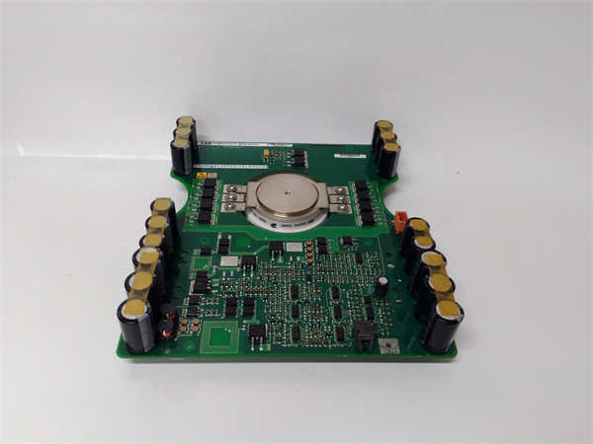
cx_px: 296
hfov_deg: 65.3
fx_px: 463
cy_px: 222
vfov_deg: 51.4
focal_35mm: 27
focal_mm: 3.79
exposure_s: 1/33
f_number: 2
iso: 194
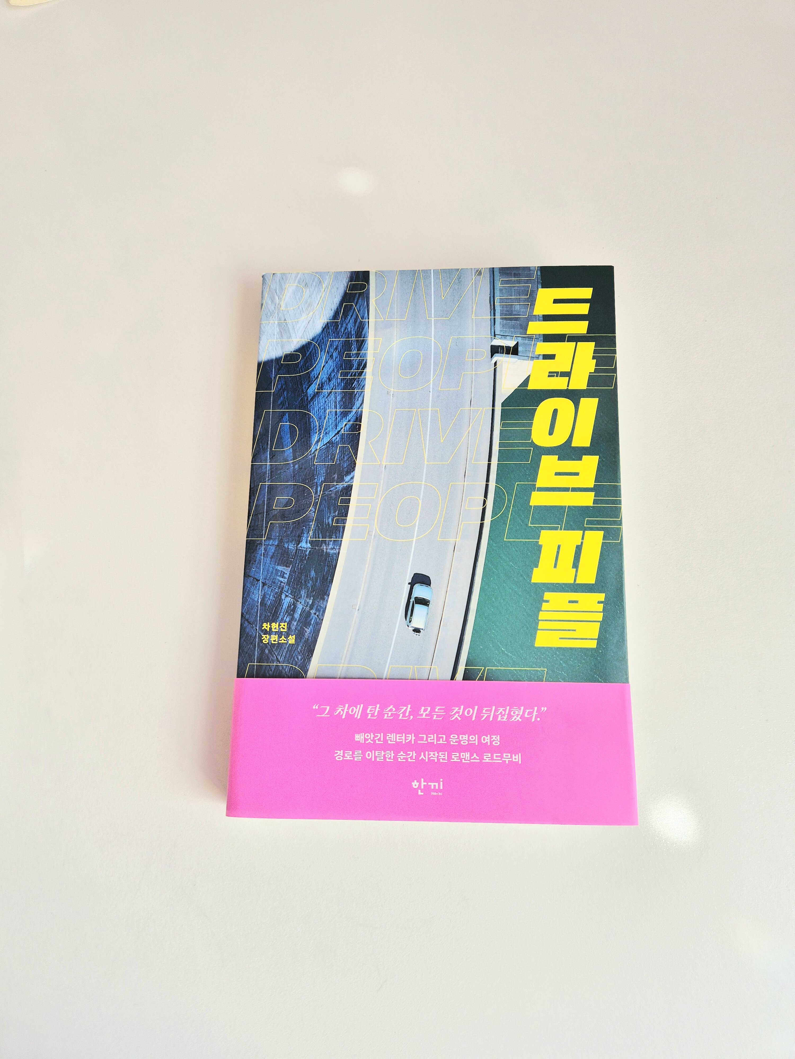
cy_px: 530
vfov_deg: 73.9
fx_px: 704
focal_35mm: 23
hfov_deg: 58.9
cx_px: 398
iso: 64
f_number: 1.8
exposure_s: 1/182
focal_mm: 5.4
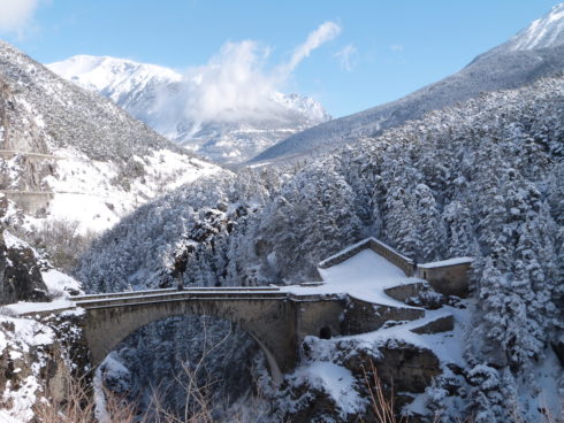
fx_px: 734
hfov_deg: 42.1
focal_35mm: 45
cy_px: 212
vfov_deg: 32.2
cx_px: 282
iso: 100
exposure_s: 1/400
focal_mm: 8.1
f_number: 5.6
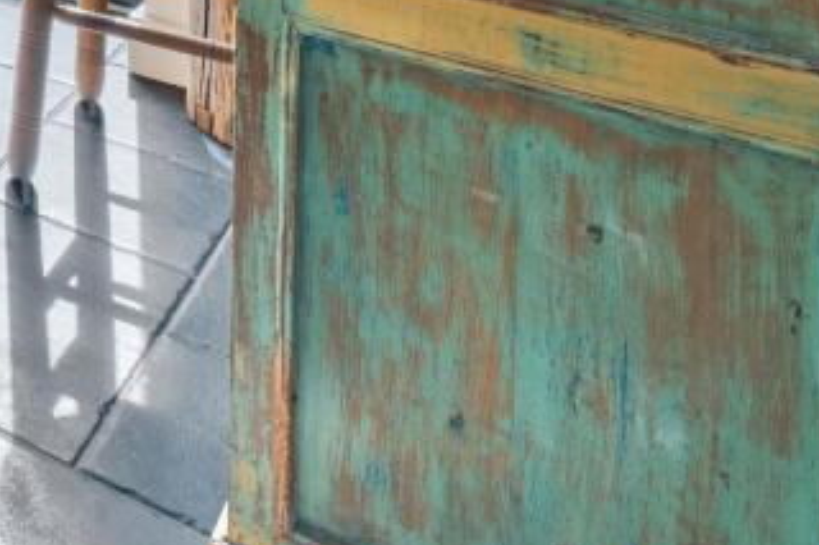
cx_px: -458
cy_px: -139
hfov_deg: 26.7
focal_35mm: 48
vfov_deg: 24.8
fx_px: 1091
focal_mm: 10
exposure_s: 1/25
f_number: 8
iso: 160
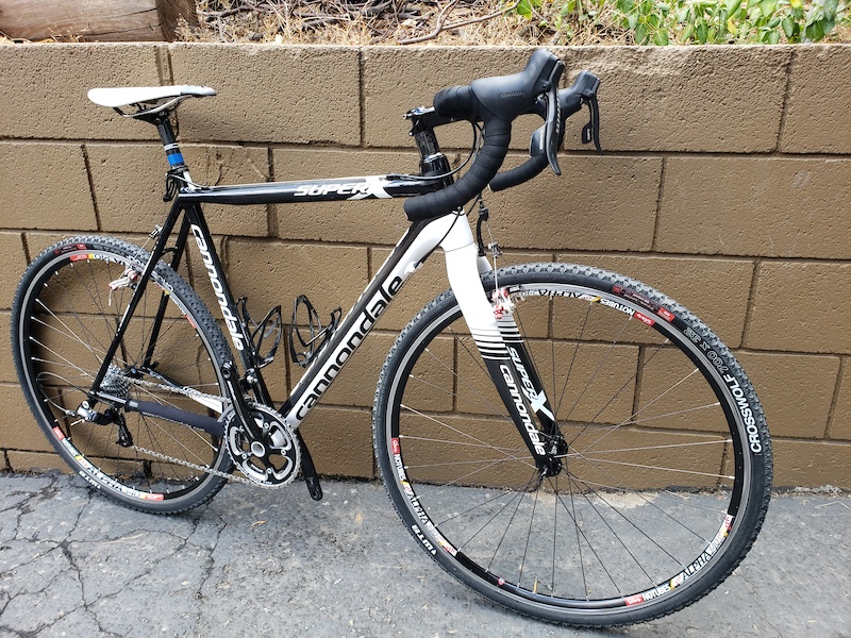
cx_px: 426
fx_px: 639
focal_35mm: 26
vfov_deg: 53.1
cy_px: 319
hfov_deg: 67.3
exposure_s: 1/120
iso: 80
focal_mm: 4.3
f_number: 2.4
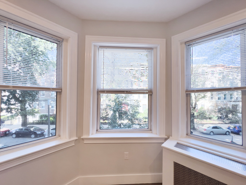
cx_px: 123
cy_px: 92
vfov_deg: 89.9
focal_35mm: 13
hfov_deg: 106.2
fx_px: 92
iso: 32
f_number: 1.8
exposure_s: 1/122
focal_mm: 1.57
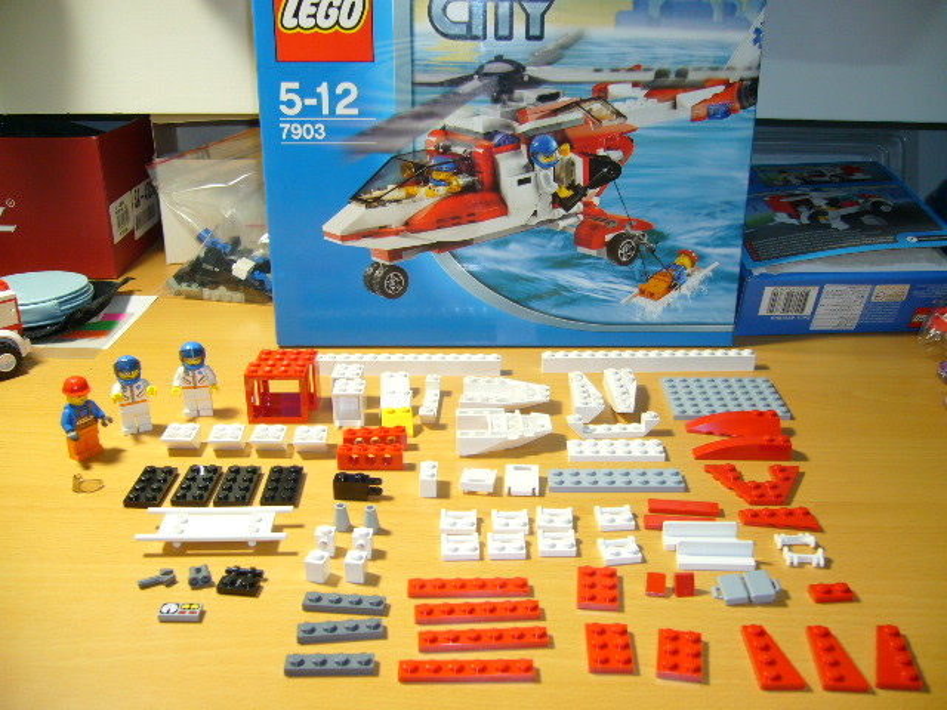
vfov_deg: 40.7
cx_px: 474
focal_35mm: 35
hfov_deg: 52.6
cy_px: 355
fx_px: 958
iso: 100
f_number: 2.8
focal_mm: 5.8
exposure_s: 1/10
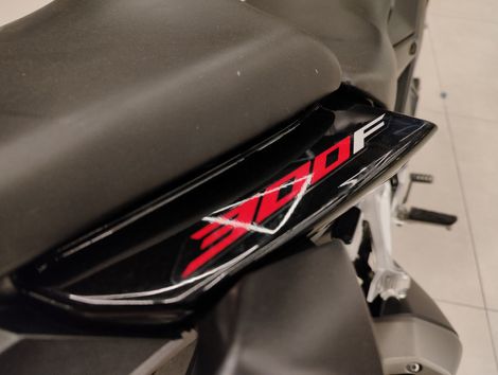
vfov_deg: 56.9
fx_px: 346
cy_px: 188
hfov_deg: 71.5
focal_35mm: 24
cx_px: 249
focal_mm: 5.89
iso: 735
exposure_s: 1/60
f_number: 1.89
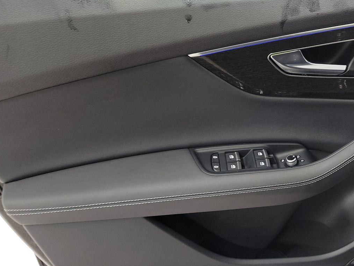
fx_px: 389
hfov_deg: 46.7
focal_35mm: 38
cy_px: 169
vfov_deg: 37.4
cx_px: 277
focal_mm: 6.7
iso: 207
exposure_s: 1/59
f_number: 1.8
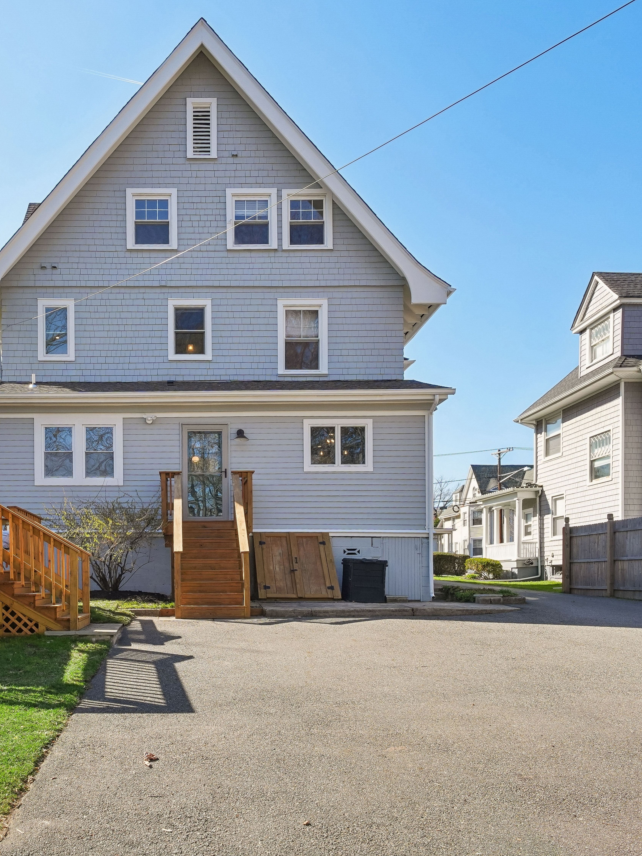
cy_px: 414
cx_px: 224
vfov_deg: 71.6
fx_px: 593
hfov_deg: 55.8
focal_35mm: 24
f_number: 8
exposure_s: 1/400
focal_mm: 16
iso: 400
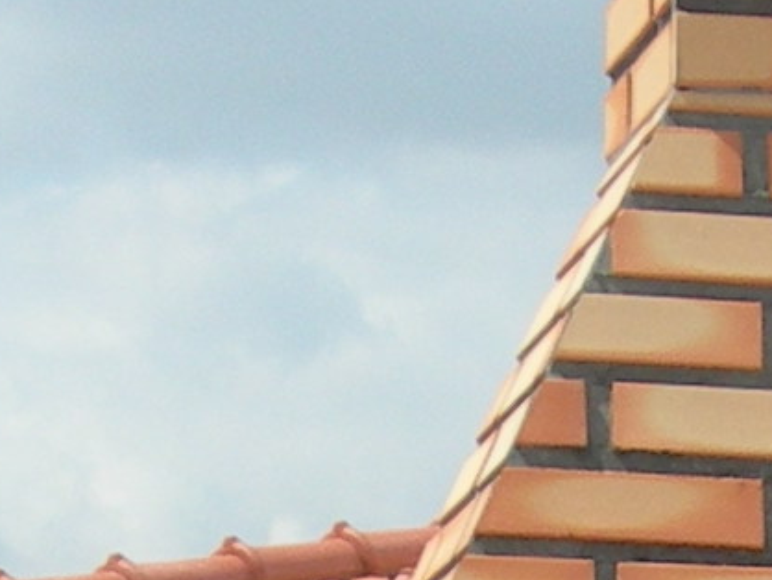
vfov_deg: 5.1
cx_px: 741
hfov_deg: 7.1
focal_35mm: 279
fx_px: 6226
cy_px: 1518
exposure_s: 1/556
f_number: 4.8
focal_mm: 7.8
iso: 50
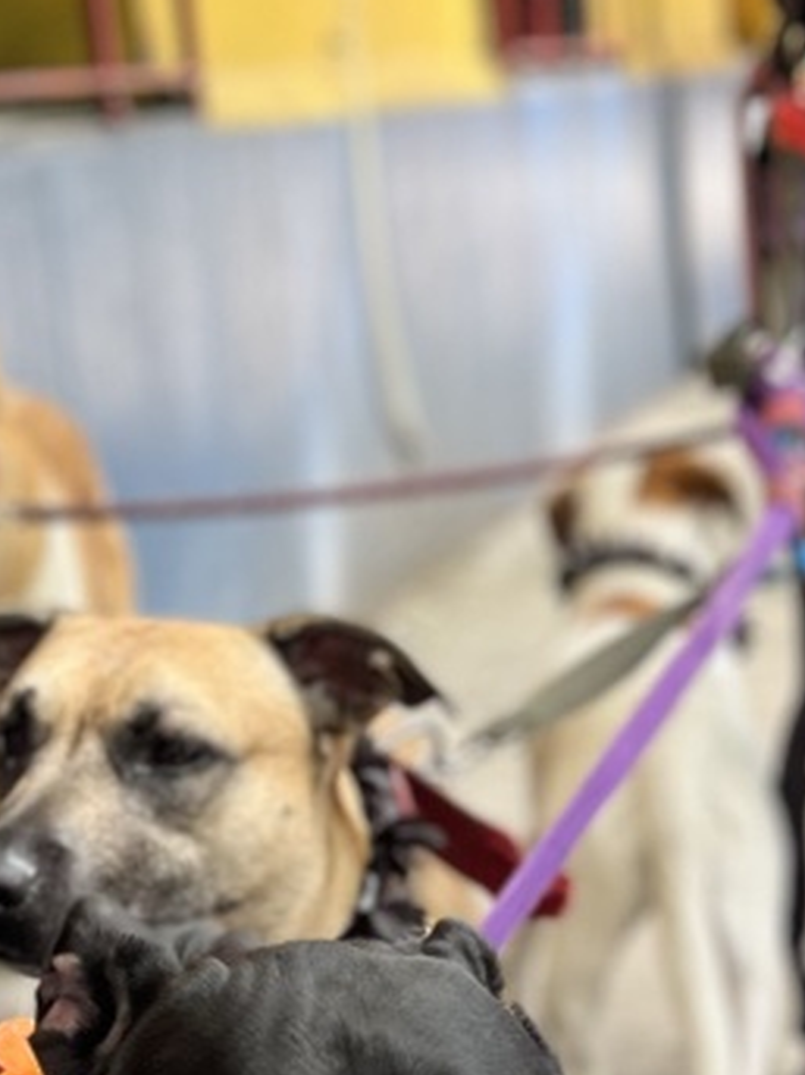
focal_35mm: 91
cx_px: 1096
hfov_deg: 15.3
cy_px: 1116
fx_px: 2823
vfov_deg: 20.7
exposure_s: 1/235
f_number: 1.6
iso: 40
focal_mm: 5.1
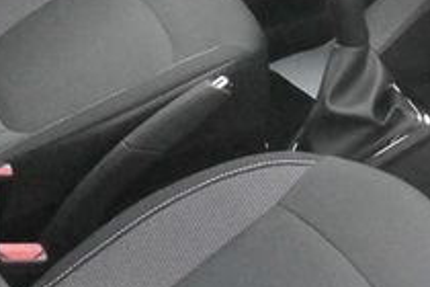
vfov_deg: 12.6
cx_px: 467
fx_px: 1278
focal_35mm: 107
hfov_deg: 18.4
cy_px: -37
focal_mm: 4.8
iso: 800
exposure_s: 1/200
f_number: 2.9
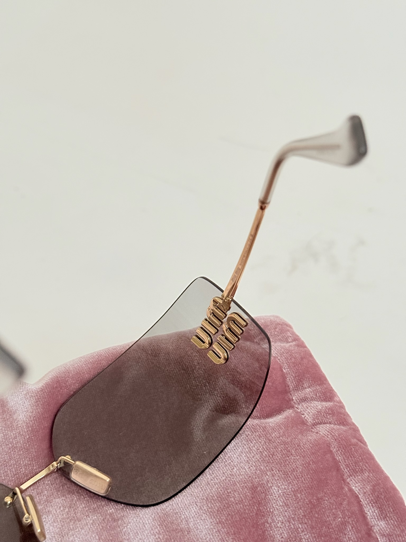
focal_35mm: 48
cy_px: 271
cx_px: 203
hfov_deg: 30.3
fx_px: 751
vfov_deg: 39.7
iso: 400
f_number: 1.78
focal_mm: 6.76
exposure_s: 1/30
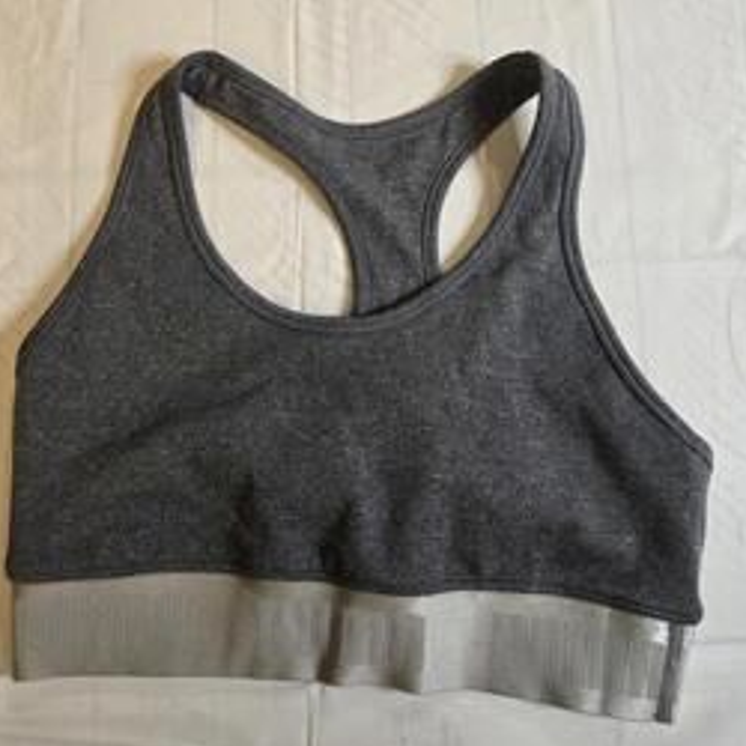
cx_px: 394
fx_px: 756
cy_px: 254
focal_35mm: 31
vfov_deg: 51.6
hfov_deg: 52.5
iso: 250
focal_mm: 5.4
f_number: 1.8
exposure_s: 1/52.8
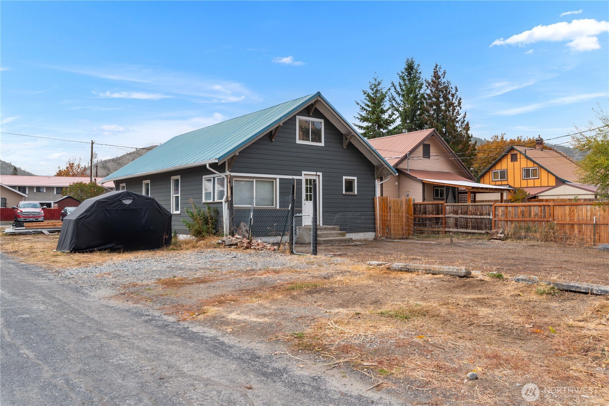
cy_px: 203
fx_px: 508
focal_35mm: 30
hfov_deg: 61.9
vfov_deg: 43.6
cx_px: 304
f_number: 8
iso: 100
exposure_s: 1/200
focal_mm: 30
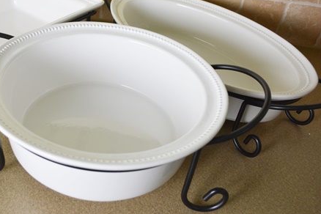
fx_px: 330
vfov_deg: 35.8
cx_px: 108
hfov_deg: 51.0
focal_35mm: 37
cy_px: 86
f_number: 4.5
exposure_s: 1/80
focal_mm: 18
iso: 400
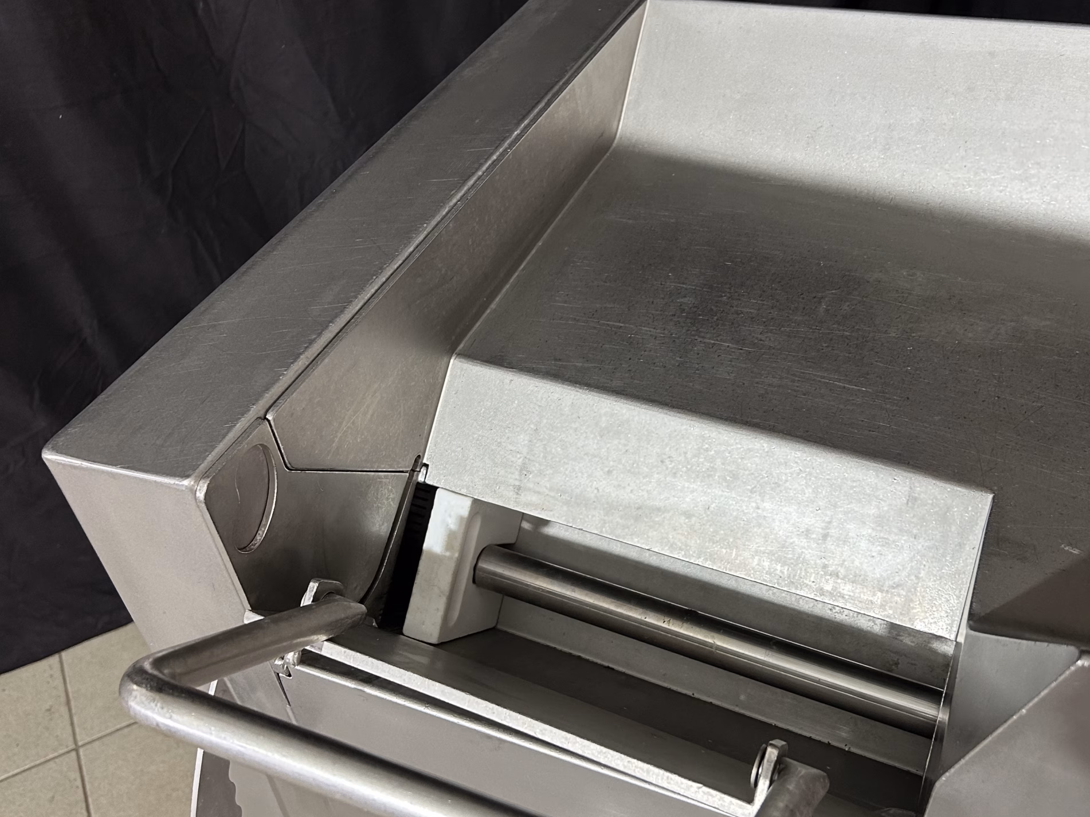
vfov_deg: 40.7
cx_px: 550
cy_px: 403
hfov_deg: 52.6
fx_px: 1102
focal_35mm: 35
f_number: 1.5
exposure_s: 1/50
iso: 125
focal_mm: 5.7
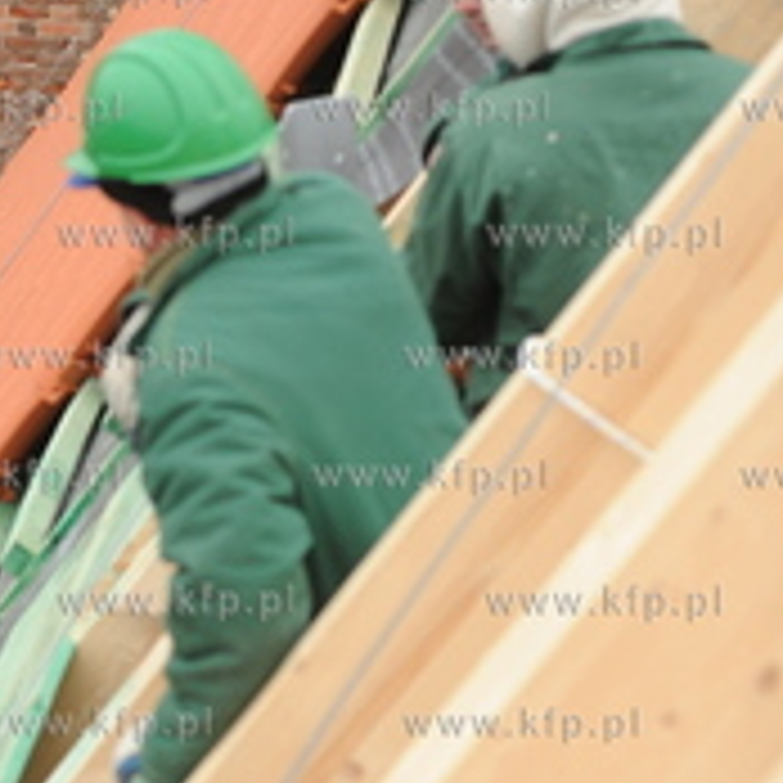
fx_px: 3992
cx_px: -94
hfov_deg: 11.0
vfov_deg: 11.2
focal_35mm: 156
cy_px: 292
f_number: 5
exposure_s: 1/125
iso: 400
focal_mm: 80
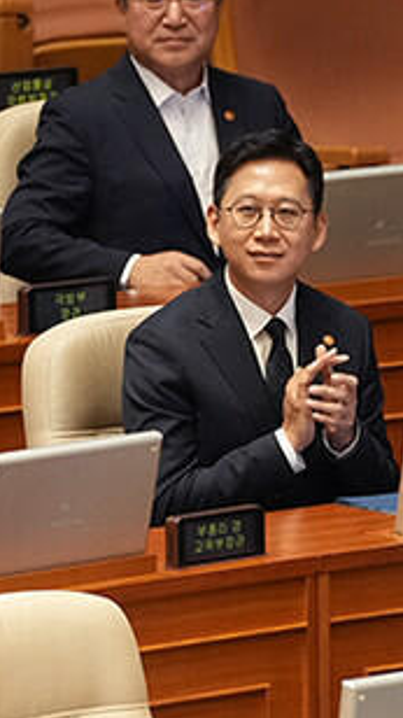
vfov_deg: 3.3
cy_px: 385
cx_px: 70
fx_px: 12438
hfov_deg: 1.9
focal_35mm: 654
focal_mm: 200
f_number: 3.2
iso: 3200
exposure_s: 1/160
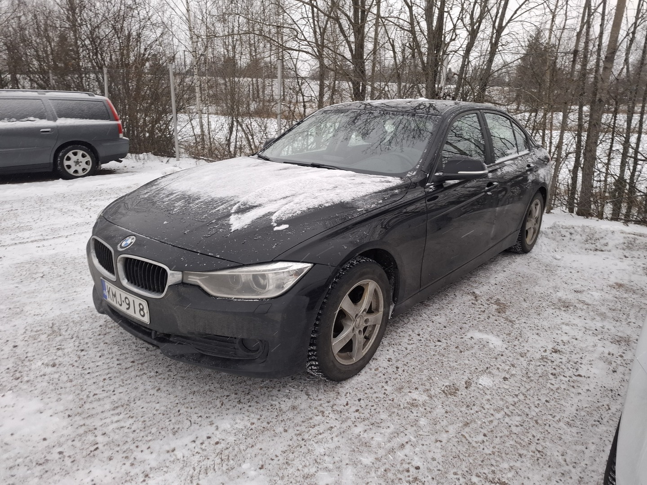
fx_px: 430
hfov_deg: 73.9
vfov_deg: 58.9
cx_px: 324
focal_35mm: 23
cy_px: 242
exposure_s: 1/100
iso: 125
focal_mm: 5.54
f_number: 1.8
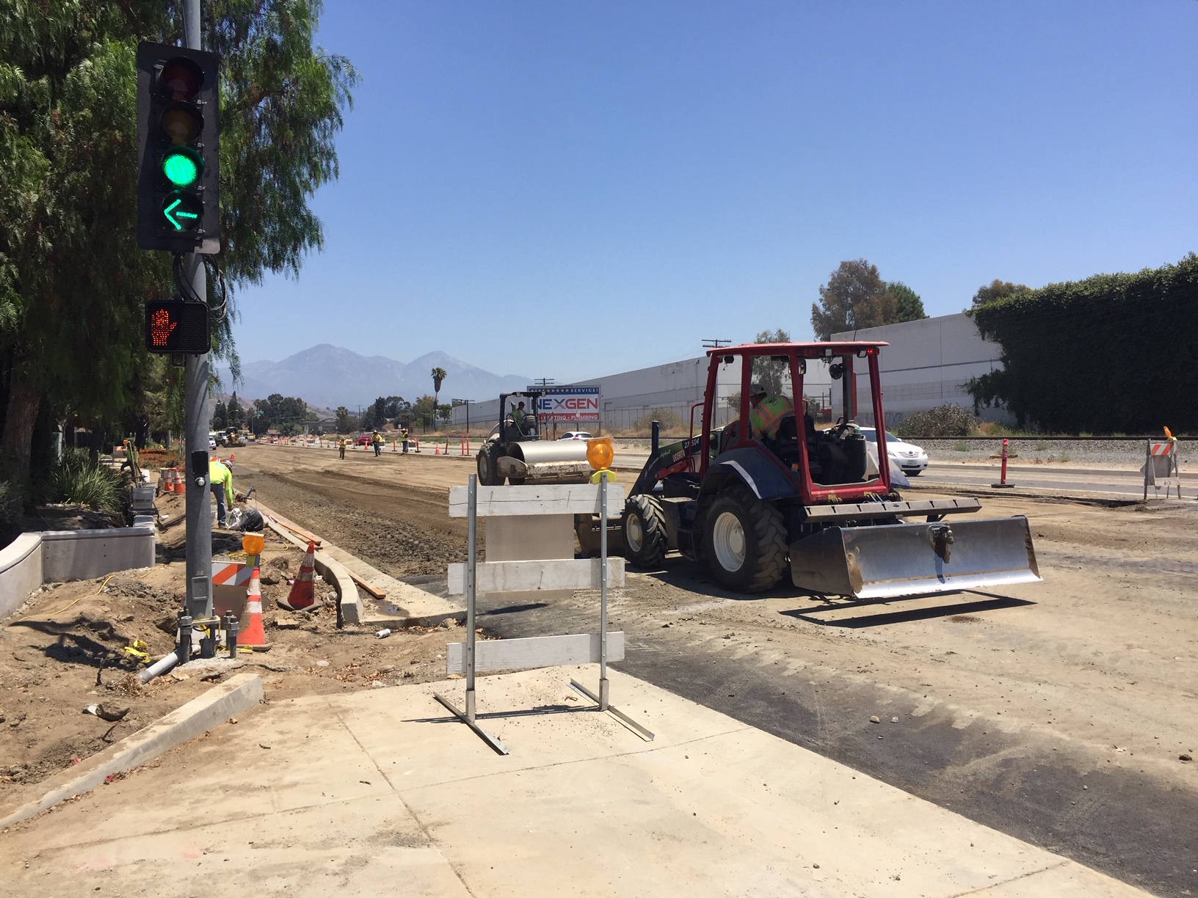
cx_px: 599
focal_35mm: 29
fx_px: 1004
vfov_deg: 48.2
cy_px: 449
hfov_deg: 61.7
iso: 32
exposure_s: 1/2475
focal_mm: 4.15
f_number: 2.2
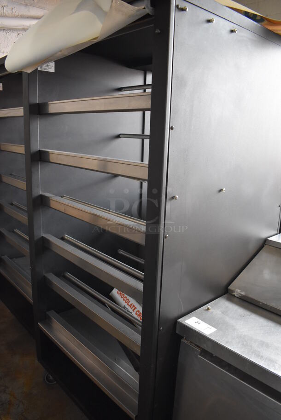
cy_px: 210
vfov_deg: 67.3
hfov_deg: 48.0
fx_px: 316
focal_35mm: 27
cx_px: 140
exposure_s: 1/125
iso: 2200
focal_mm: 18
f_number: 3.5
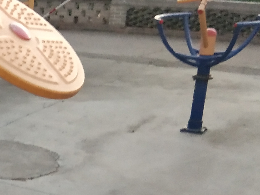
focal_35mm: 103
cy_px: 204
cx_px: -100
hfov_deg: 17.6
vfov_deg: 14.1
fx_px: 774
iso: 200
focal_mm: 3.69
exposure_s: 1/50
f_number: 2.2
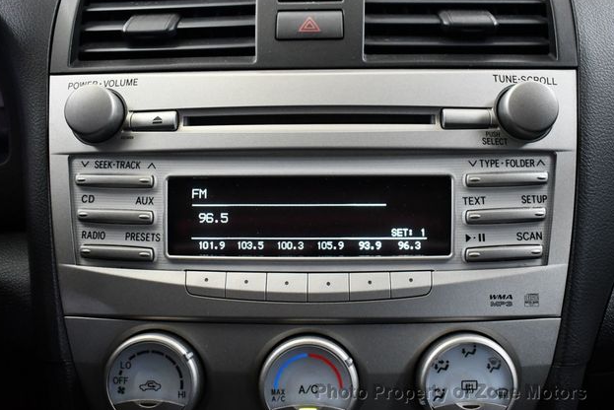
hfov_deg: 51.9
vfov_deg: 36.0
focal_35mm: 37
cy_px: 200
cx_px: 304
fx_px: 631
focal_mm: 18
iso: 3200
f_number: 3.5
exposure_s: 1/125
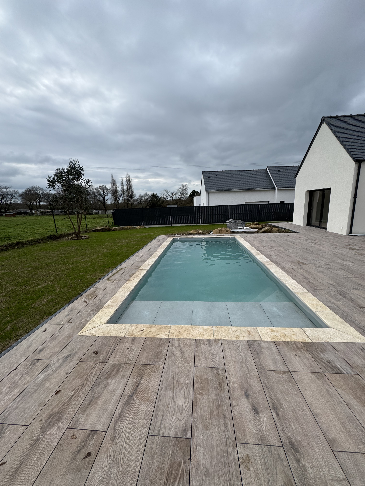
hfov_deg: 85.7
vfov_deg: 102.1
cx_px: 182
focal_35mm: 14
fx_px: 197
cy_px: 243
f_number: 2.2
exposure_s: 1/569
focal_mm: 2.22
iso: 40
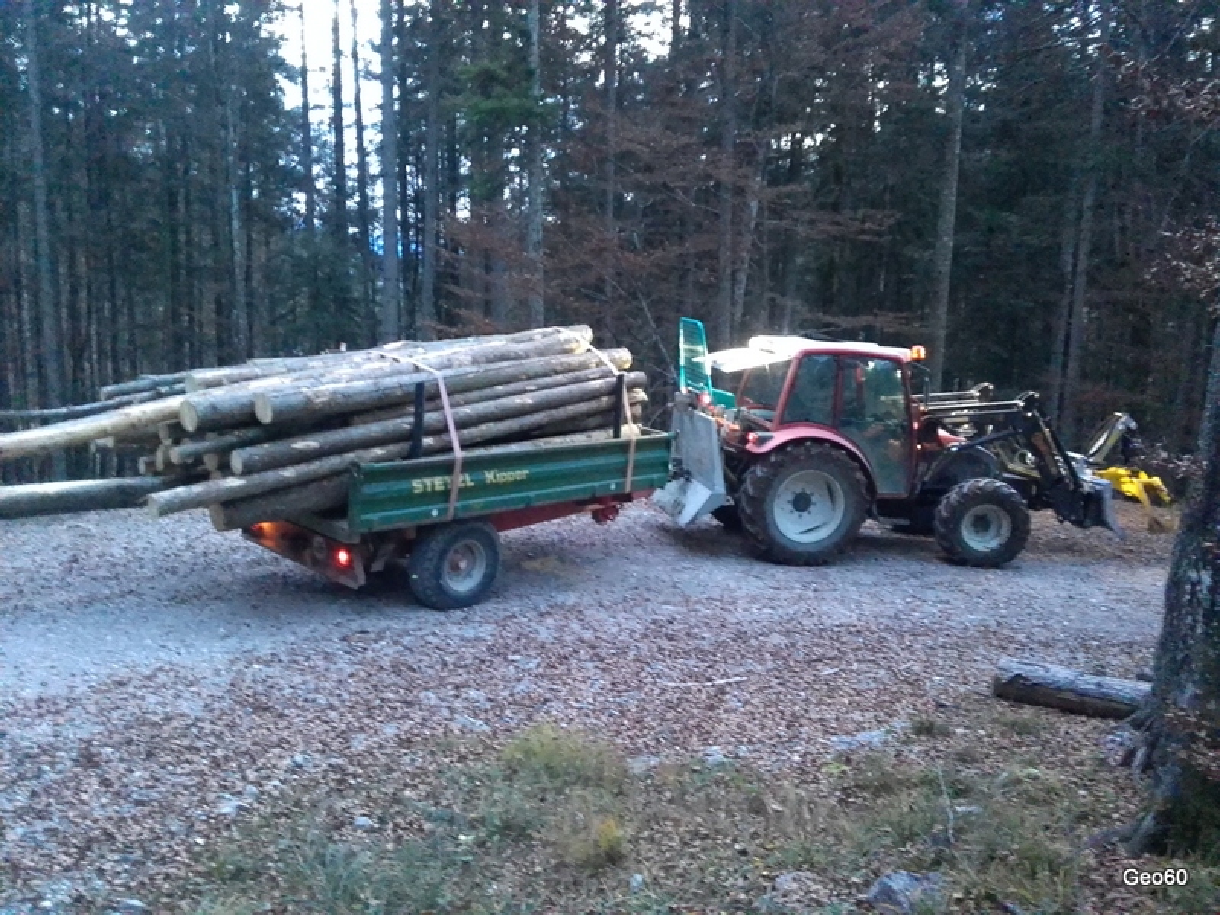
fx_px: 1093
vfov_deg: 45.4
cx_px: 610
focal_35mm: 31
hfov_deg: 58.4
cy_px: 458
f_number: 2.2
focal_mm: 3.3
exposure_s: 1/8
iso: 790
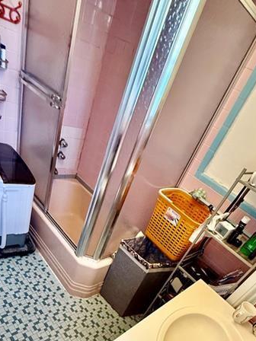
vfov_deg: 67.1
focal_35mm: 24
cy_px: 256
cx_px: 125
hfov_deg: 56.8
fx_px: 237
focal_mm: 2.22
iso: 800
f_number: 2.2
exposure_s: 1/60
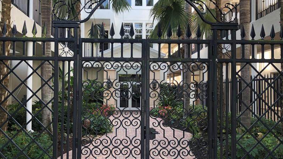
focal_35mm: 39
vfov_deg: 30.4
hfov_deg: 51.5
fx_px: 293
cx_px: 128
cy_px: 89
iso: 64
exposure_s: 1/120
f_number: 1.8
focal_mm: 3.99
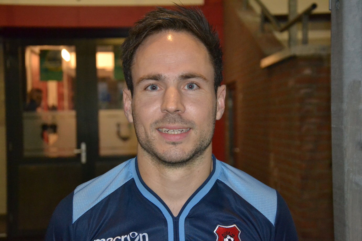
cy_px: 120
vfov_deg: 18.2
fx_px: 754
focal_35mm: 75
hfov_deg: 27.0
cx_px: 181
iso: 3200
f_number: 5
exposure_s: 1/60
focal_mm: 50
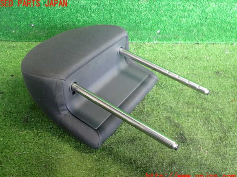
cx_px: 115
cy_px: 90
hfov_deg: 58.4
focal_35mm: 31
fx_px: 212
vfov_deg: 45.4
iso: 400
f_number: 2.3
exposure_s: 1/30
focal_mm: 5.4
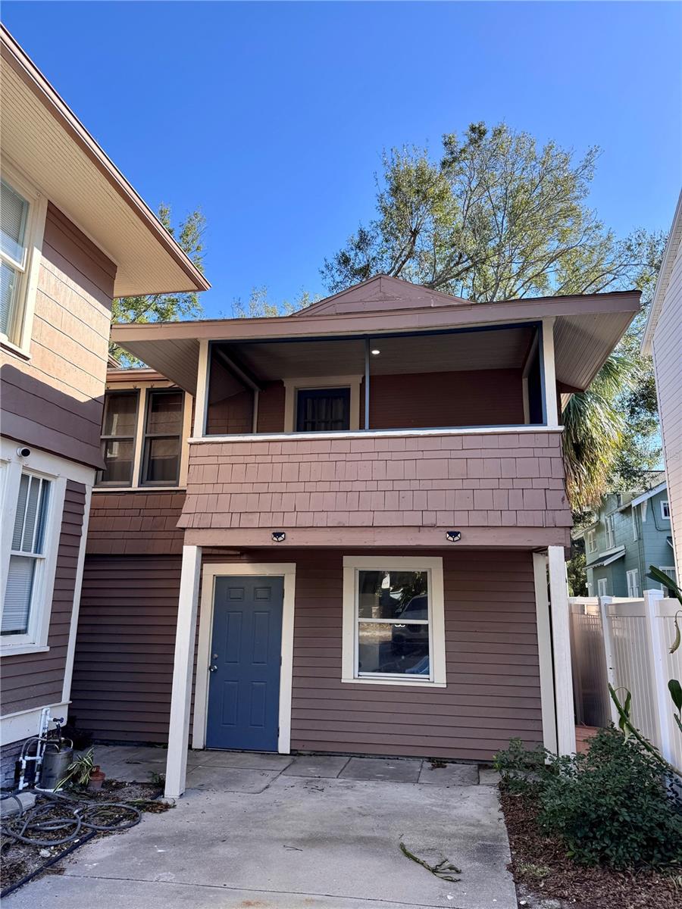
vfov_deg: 71.6
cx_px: 341
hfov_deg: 56.8
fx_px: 630
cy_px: 454
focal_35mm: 24
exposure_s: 1/1456
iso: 80
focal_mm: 6.76
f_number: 1.78
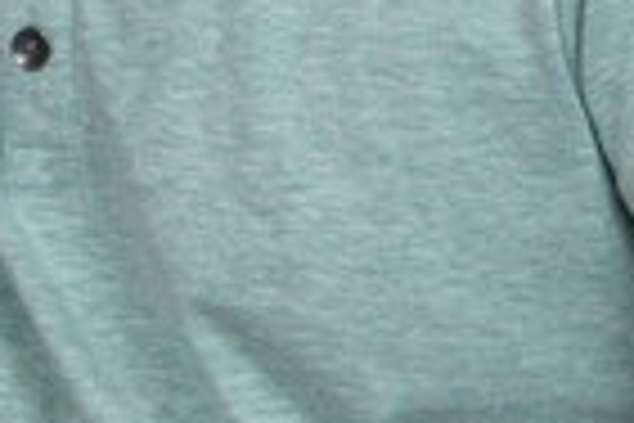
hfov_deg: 3.4
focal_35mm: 597
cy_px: -164
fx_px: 10513
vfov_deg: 2.3
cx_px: -695
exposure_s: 1/125
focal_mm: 55
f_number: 6.3
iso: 640
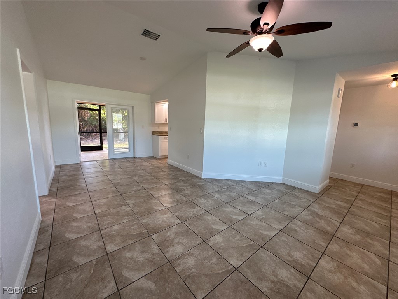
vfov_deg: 85.7
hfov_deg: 102.1
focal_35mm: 14
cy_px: 150
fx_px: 161
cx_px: 199
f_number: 2.2
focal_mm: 2.22
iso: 125
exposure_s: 1/99
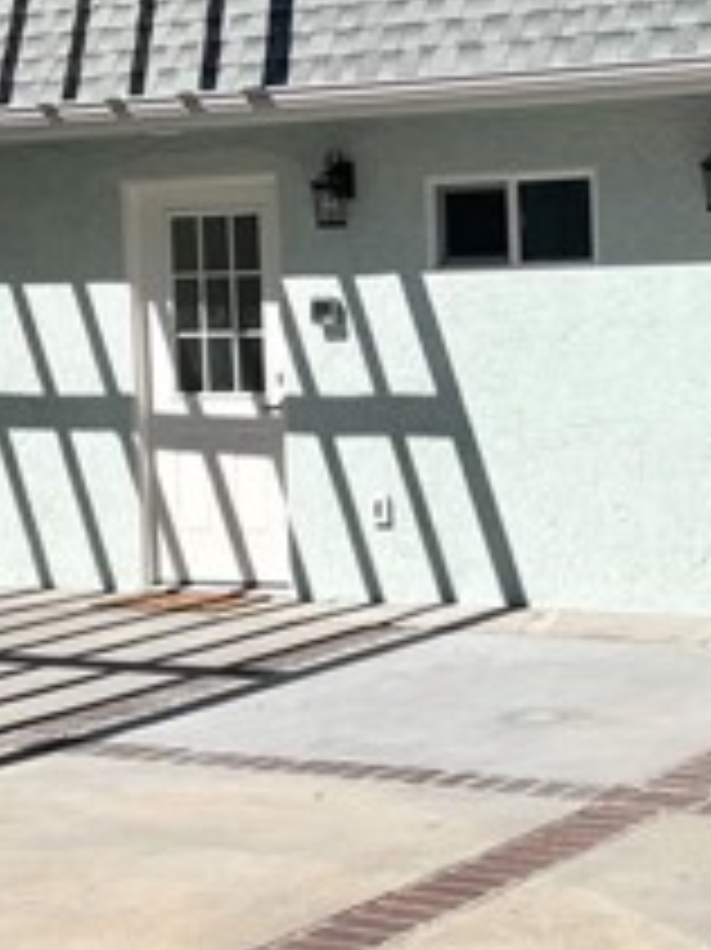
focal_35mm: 79
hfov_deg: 18.3
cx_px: 670
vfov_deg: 24.7
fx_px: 2166
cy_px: 414
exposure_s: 1/10309
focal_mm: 5.7
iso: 50
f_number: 1.5
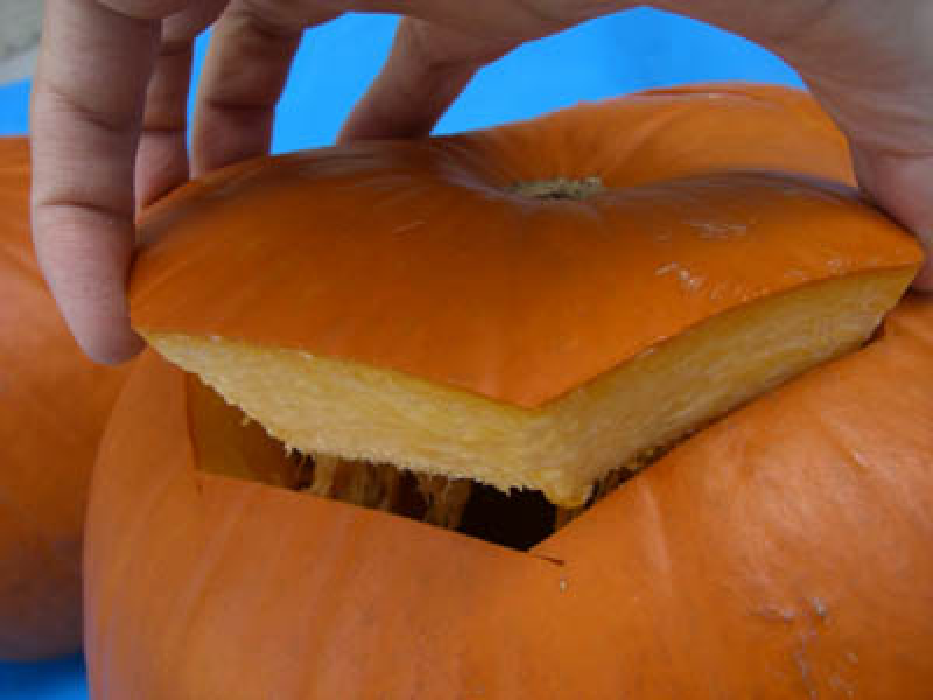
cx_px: 466
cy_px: 350
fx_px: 1024
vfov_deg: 37.7
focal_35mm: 38
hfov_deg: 49.0
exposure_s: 1/250
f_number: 2.7
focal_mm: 6.2
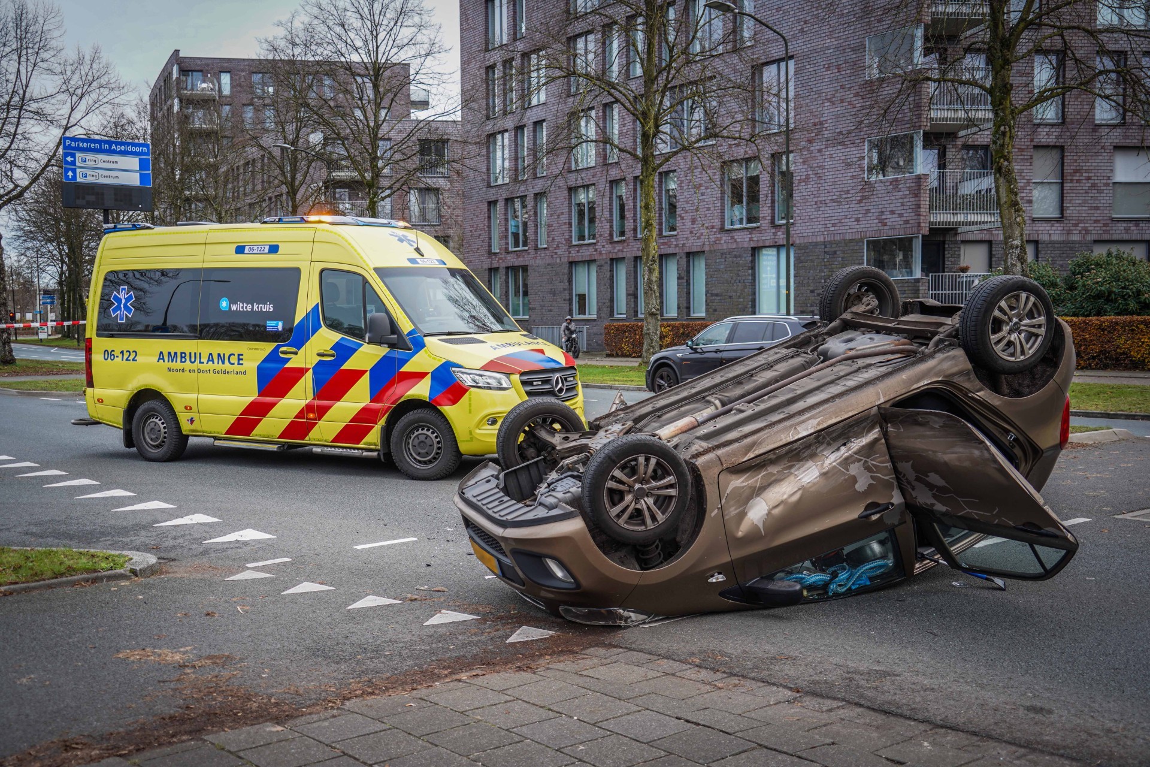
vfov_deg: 35.1
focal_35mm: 38
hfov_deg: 50.7
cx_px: 575
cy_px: 384
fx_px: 1214
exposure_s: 1/60
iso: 160
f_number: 4
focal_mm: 38
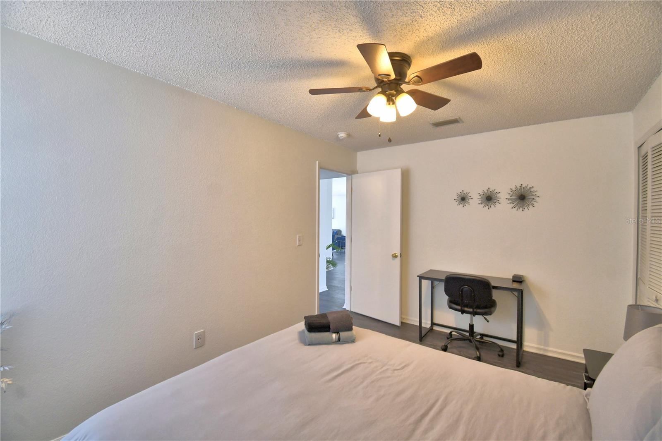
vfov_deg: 77.3
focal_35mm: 15
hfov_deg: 100.4
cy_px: 220
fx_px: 276
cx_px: 331
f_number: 4.5
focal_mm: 10
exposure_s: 1/40
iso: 400
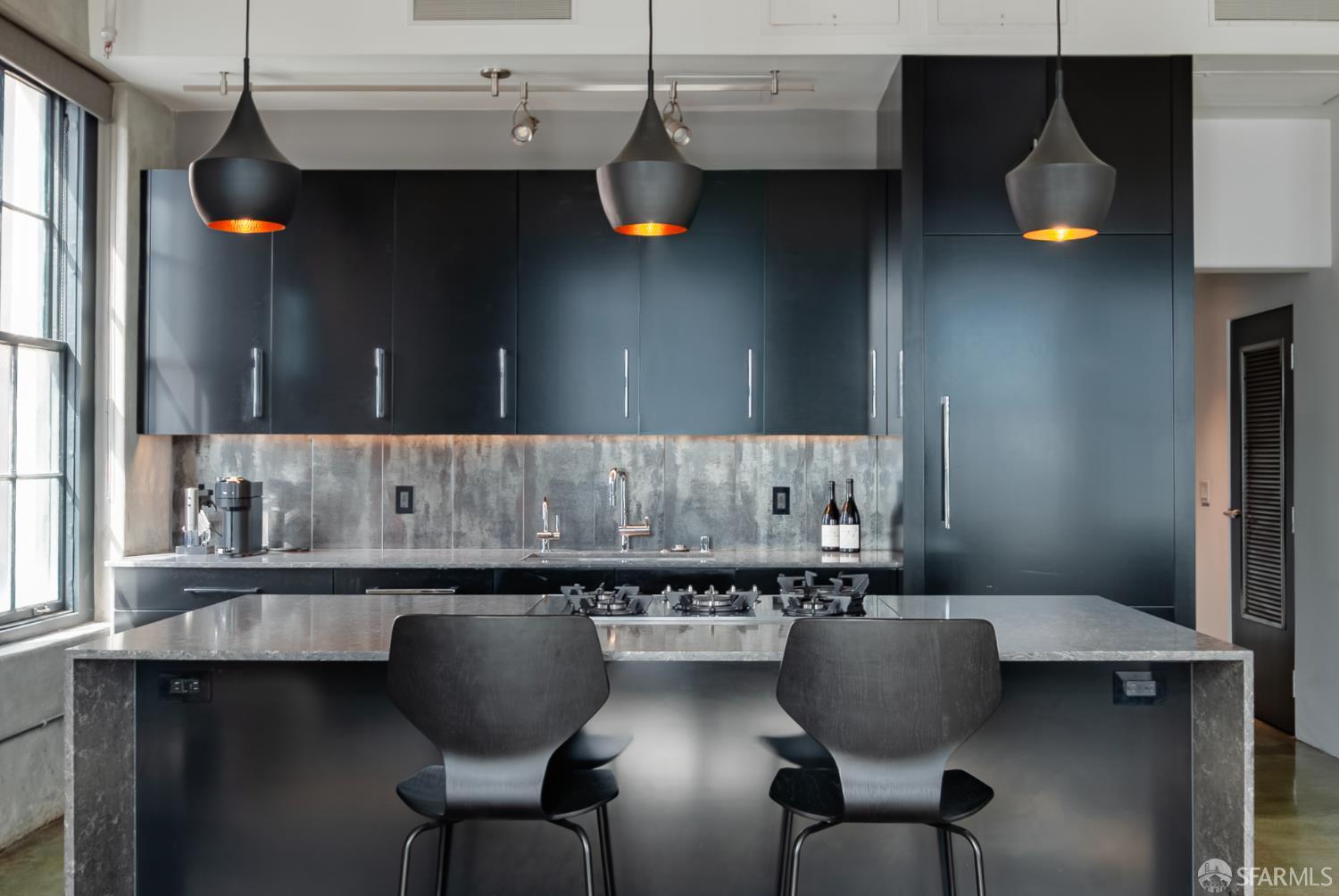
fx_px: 1061
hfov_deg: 64.5
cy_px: 448
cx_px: 670
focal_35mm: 28
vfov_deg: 45.8
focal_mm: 19
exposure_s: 1/125
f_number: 5.6
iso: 400
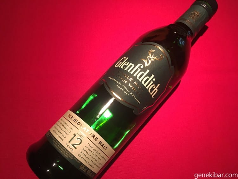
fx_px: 199
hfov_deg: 61.6
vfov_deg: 48.3
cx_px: 119
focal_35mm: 29
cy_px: 90
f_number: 2.2
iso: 200
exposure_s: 1/15
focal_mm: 4.15
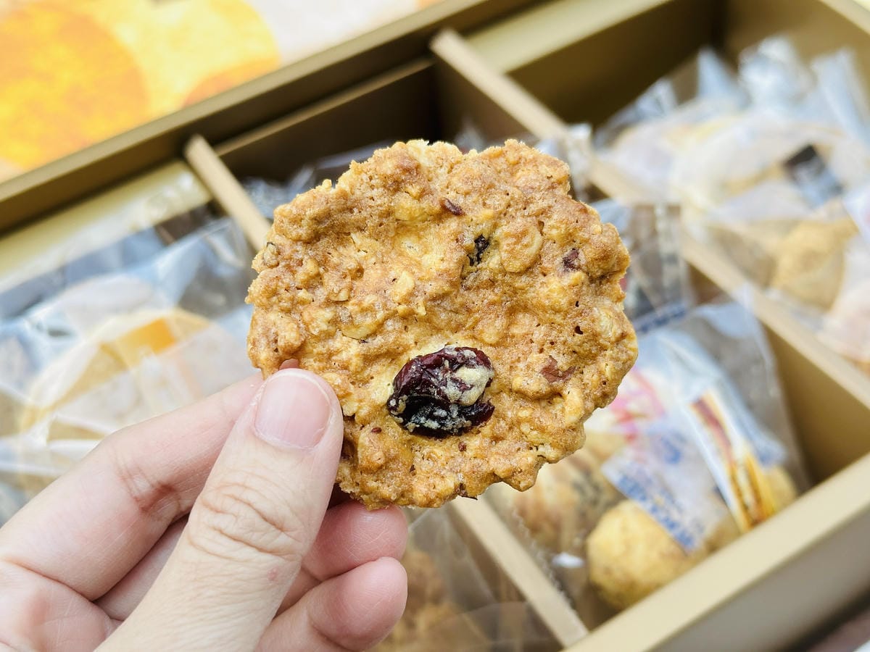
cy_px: 326
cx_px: 435
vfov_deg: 30.3
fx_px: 1206
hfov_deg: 39.7
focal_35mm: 48
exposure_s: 1/564
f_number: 1.78
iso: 64
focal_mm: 6.86
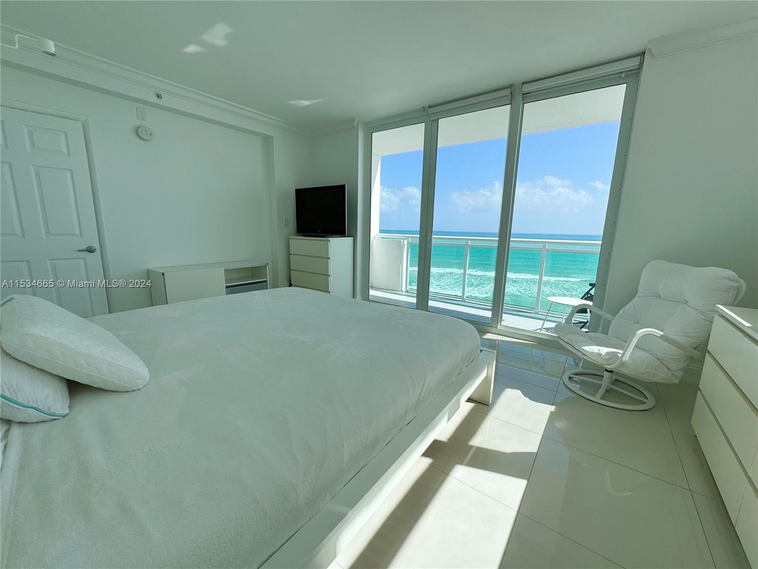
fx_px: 307
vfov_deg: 85.7
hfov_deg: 102.1
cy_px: 284
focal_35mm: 14
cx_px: 379
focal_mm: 2.22
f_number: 2.2
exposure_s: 1/993
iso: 50
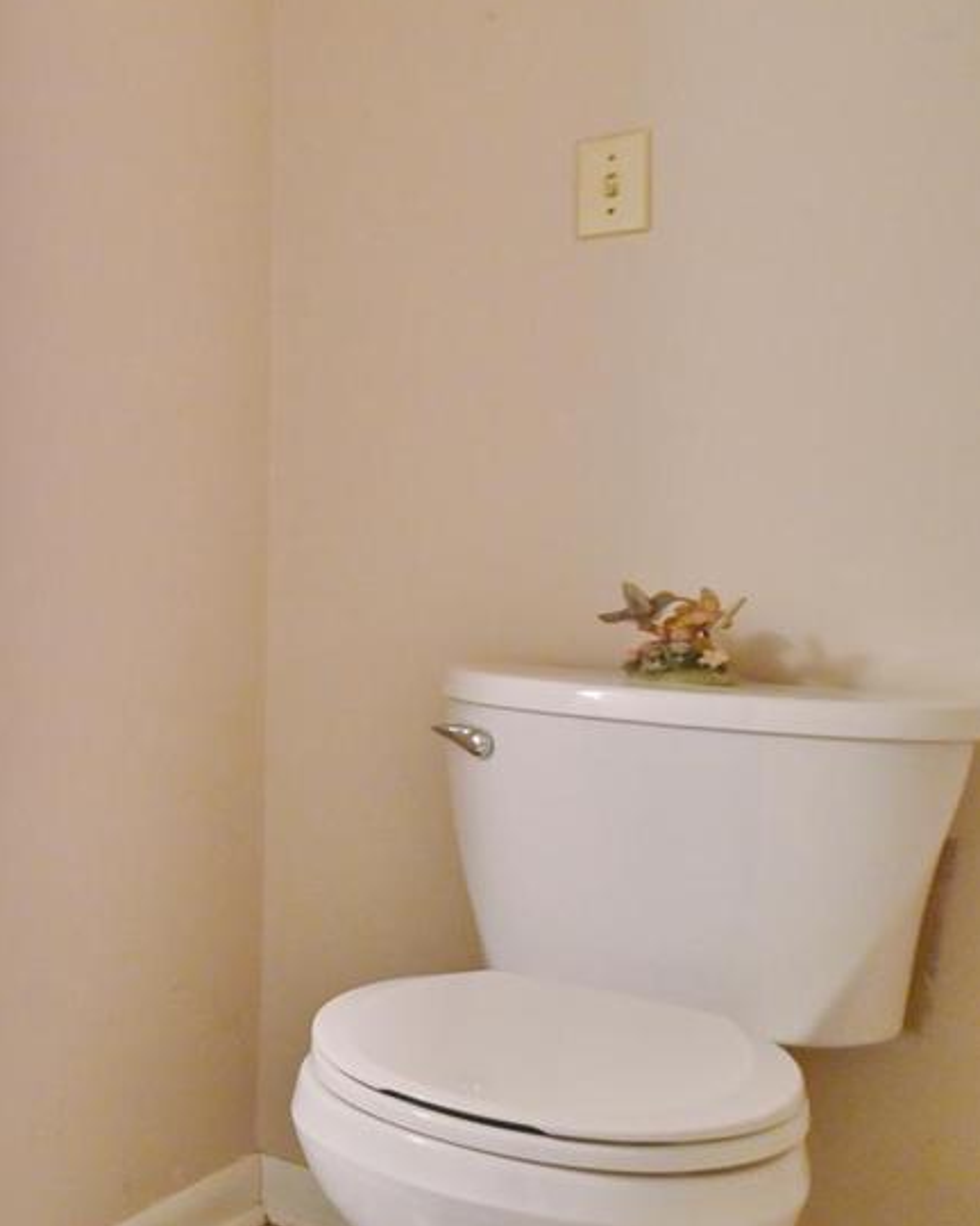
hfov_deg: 24.6
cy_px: 588
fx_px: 1450
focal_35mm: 40
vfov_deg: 45.8
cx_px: -622
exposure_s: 1/125
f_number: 2.8
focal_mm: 16
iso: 720
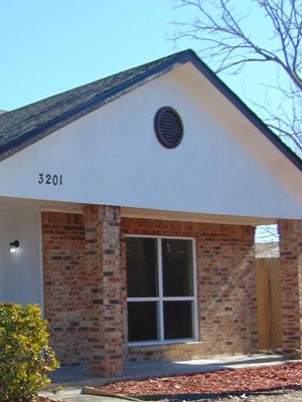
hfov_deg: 21.1
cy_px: 264
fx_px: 744
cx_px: -77
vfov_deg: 30.1
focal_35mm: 64
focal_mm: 4.5
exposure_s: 1/640
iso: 80
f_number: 3
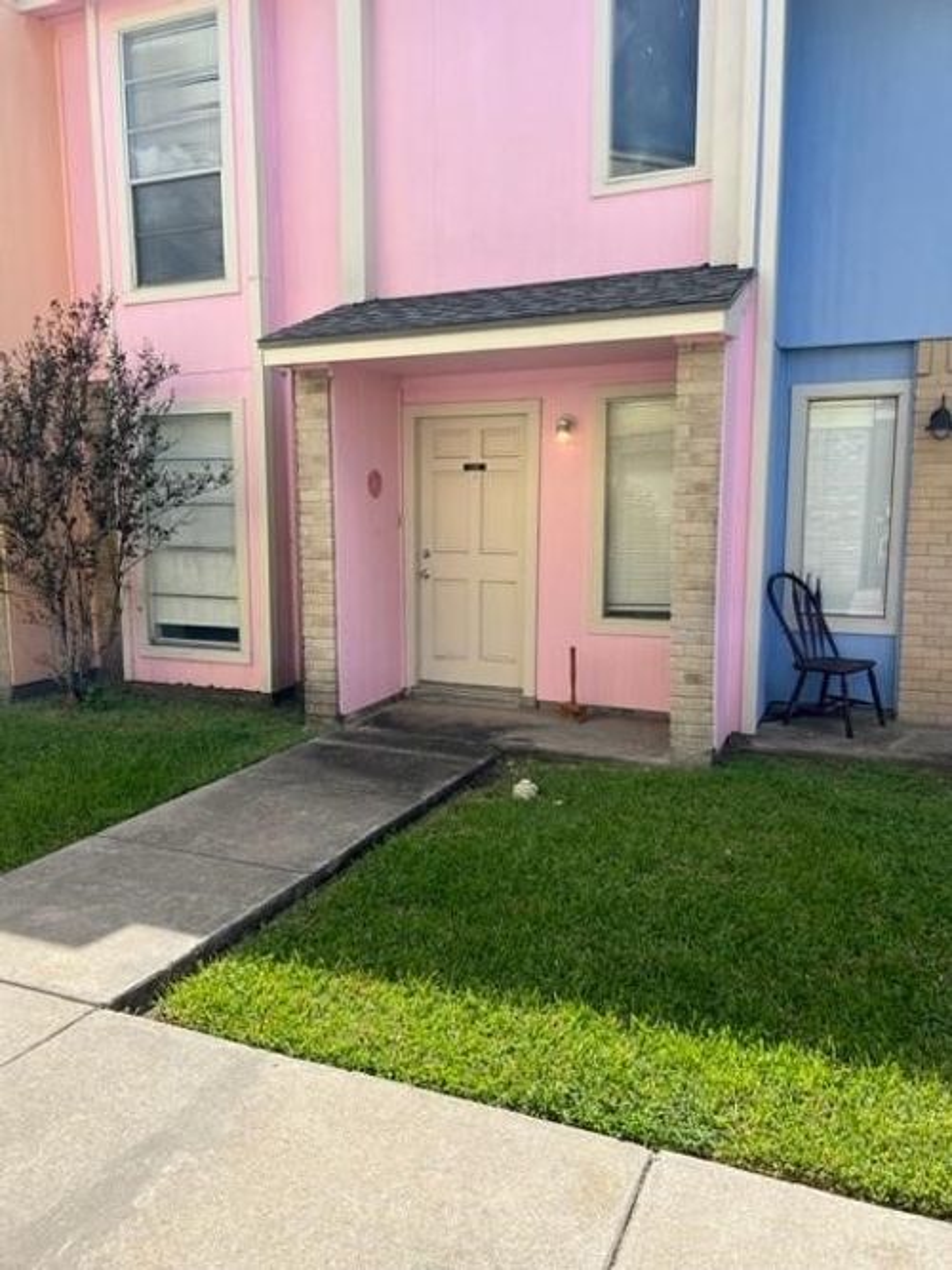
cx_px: 476
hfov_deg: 53.0
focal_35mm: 26
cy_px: 635
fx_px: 954
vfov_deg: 67.3
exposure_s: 1/2762
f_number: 1.5
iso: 50
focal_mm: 5.7
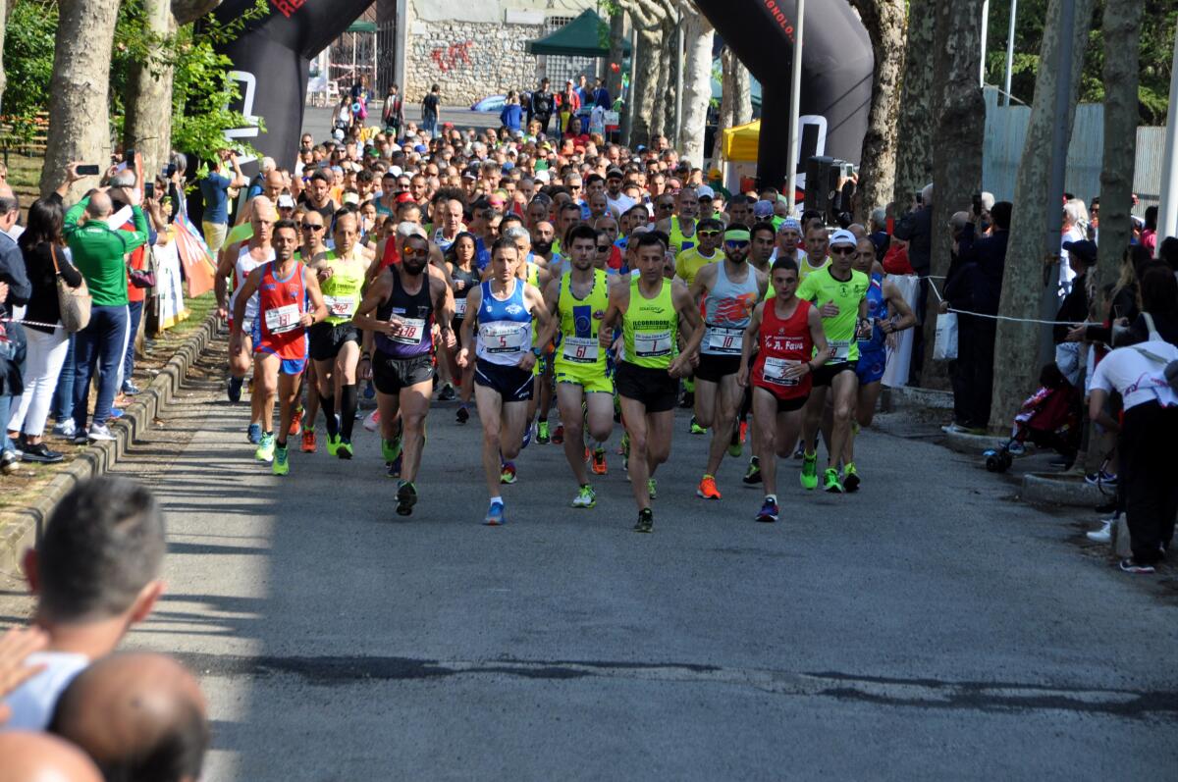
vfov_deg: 8.3
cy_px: 391
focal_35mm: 165
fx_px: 5393
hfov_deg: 12.5
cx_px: 589
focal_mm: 110
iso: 400
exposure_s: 1/640
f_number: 8
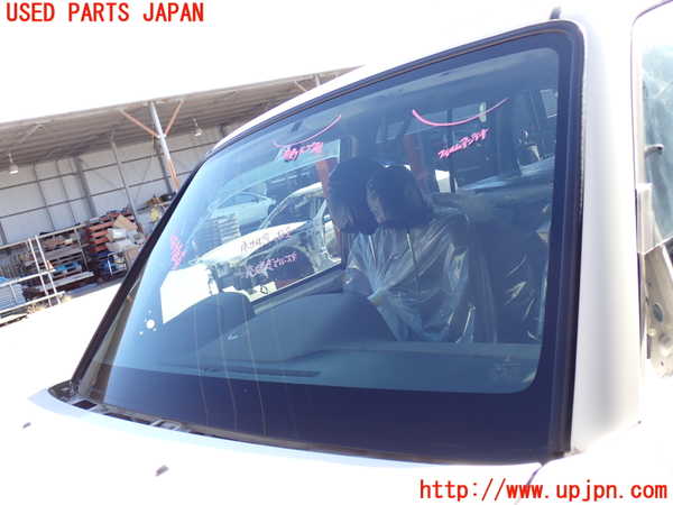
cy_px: 252
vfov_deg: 39.7
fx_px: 700
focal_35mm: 36
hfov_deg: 51.4
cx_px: 336
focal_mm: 6.37
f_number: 3.5
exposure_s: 1/160
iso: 100
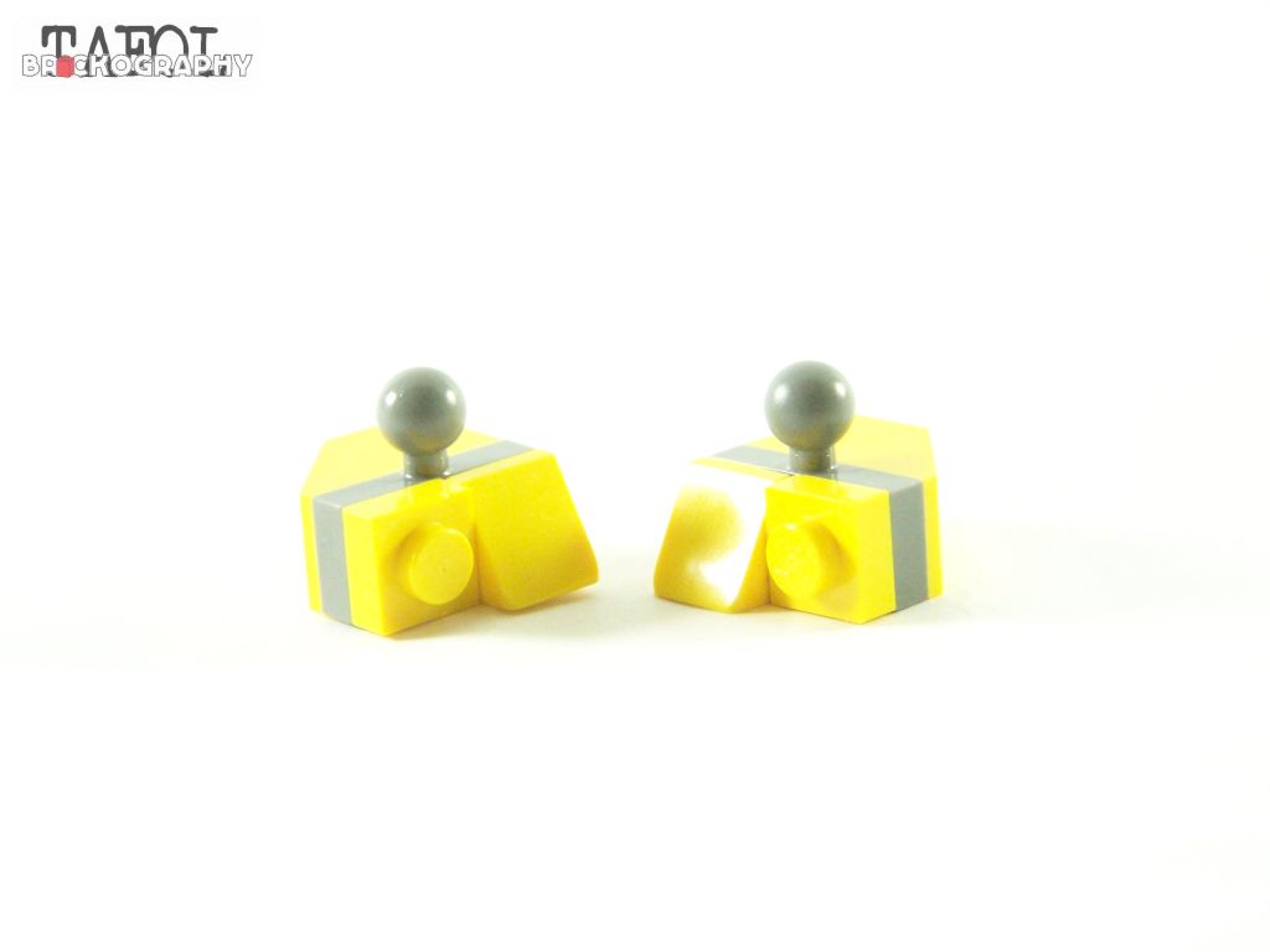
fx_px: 3852
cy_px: 476
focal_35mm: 105
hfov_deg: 18.7
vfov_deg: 14.1
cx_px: 635
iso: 400
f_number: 3.2
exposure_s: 1/60
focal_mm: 17.5
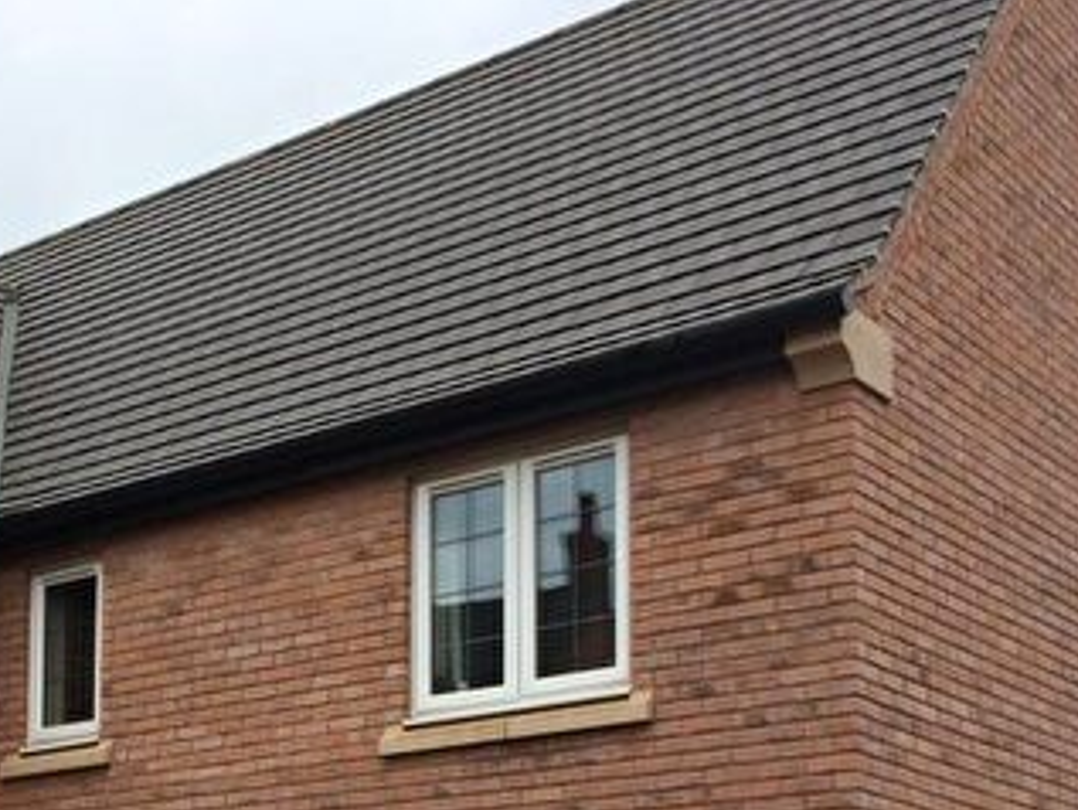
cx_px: 160
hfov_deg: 29.3
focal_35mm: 64
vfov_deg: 21.9
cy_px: 866
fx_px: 1994
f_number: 2.2
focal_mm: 4.15
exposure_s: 1/1109
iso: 32
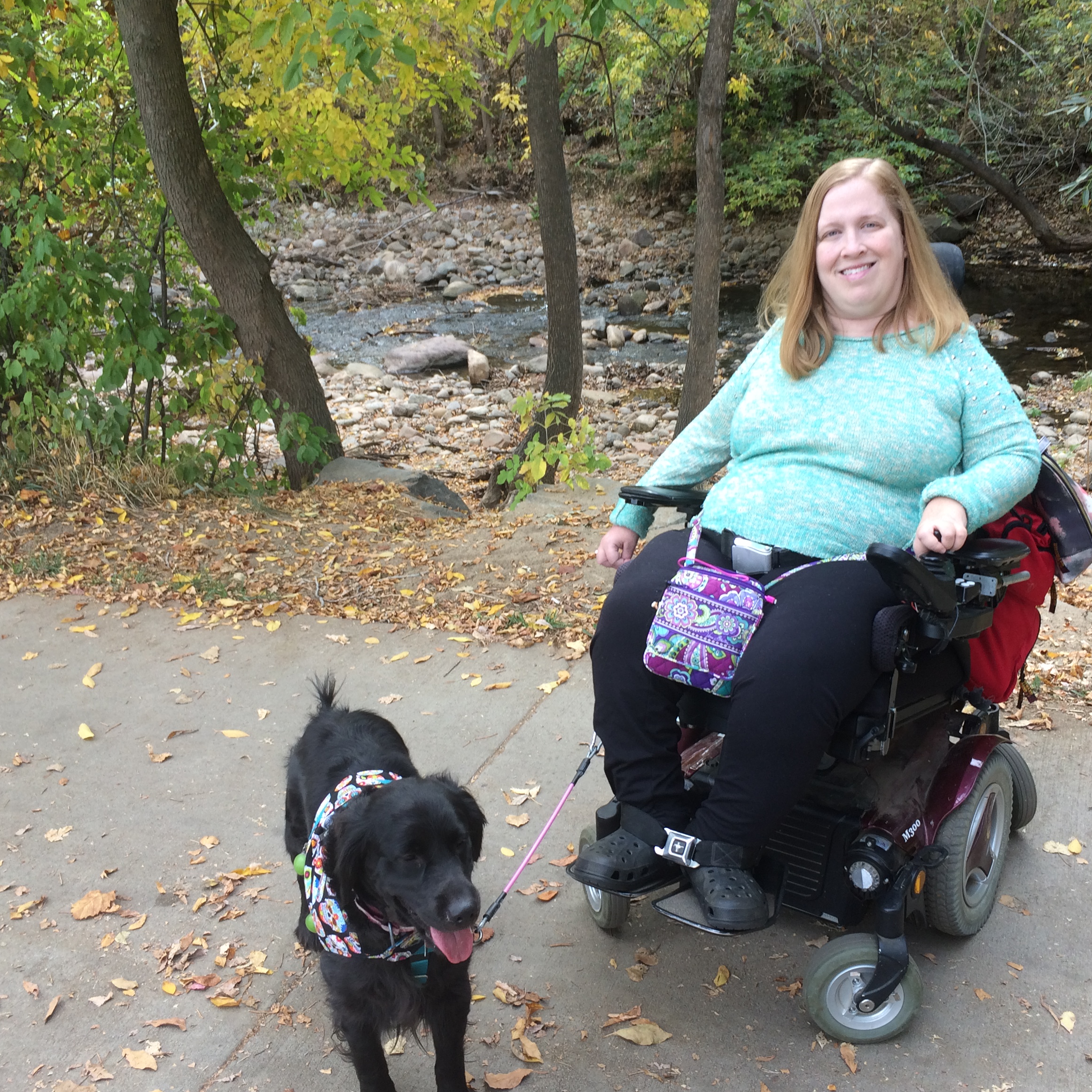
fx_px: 1285
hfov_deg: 46.0
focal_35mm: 36
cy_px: 562
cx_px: 575
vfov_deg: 46.0
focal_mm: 4.15
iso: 32
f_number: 2.2
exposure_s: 1/124
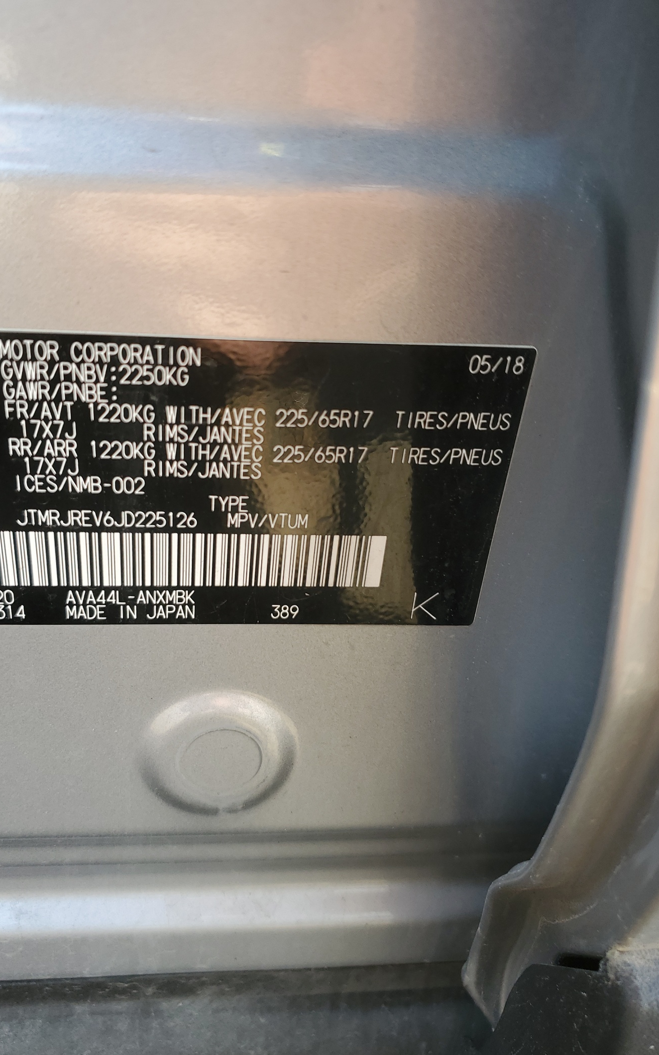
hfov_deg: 44.3
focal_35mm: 28
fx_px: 805
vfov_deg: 66.5
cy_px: 528
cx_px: 267
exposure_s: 1/200
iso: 50
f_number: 1.5
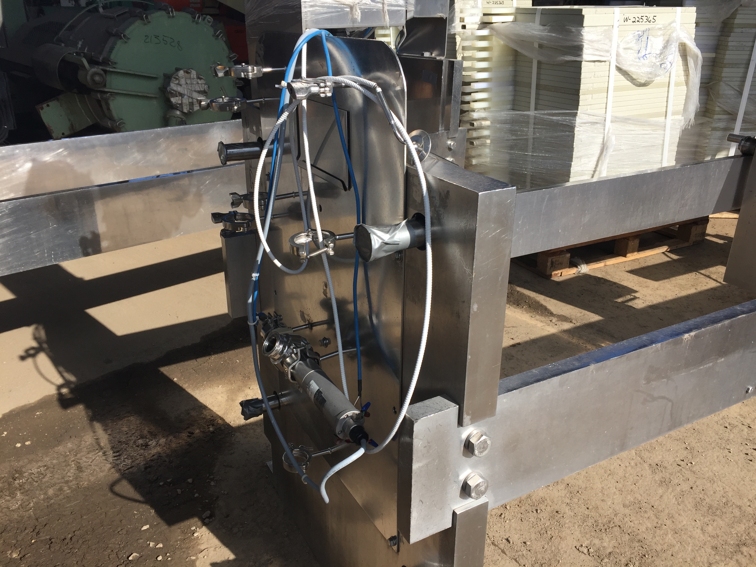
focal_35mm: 29
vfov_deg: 48.2
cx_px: 378
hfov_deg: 61.7
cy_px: 284
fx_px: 633
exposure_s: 1/1464
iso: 32
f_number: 2.2
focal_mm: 4.15
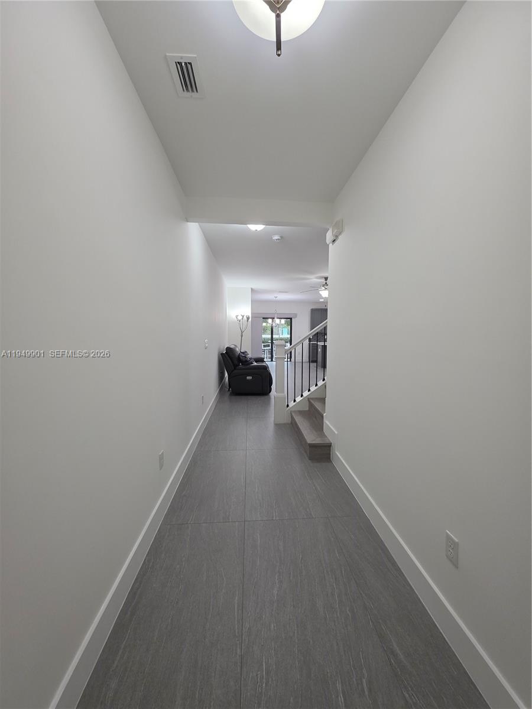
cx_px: 266
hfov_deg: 89.9
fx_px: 266
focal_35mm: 13
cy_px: 354
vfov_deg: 106.2
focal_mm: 2.2
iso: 200
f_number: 1.9
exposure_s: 1/120
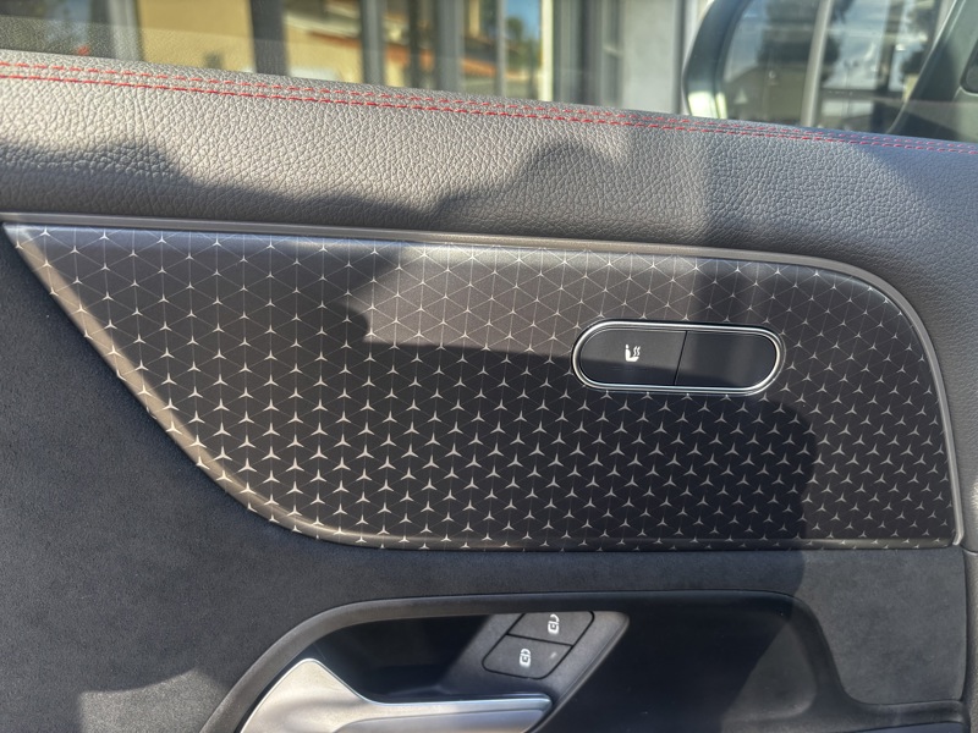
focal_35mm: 26
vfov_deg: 53.1
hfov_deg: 67.3
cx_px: 489
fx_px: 735
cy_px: 366
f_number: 1.6
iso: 50
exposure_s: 1/157
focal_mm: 5.96
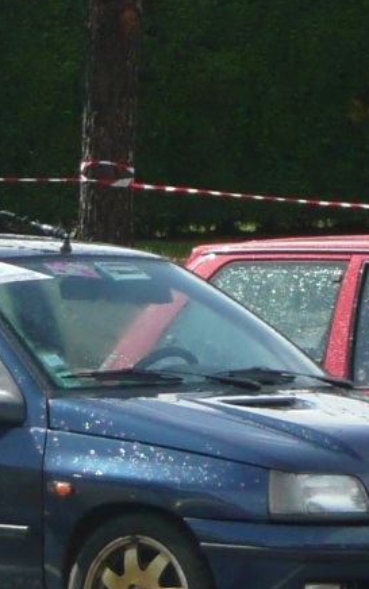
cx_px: -112
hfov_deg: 1.7
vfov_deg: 2.7
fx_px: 12630
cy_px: 450
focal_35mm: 786
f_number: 4.8
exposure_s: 1/400
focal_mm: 26
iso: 100
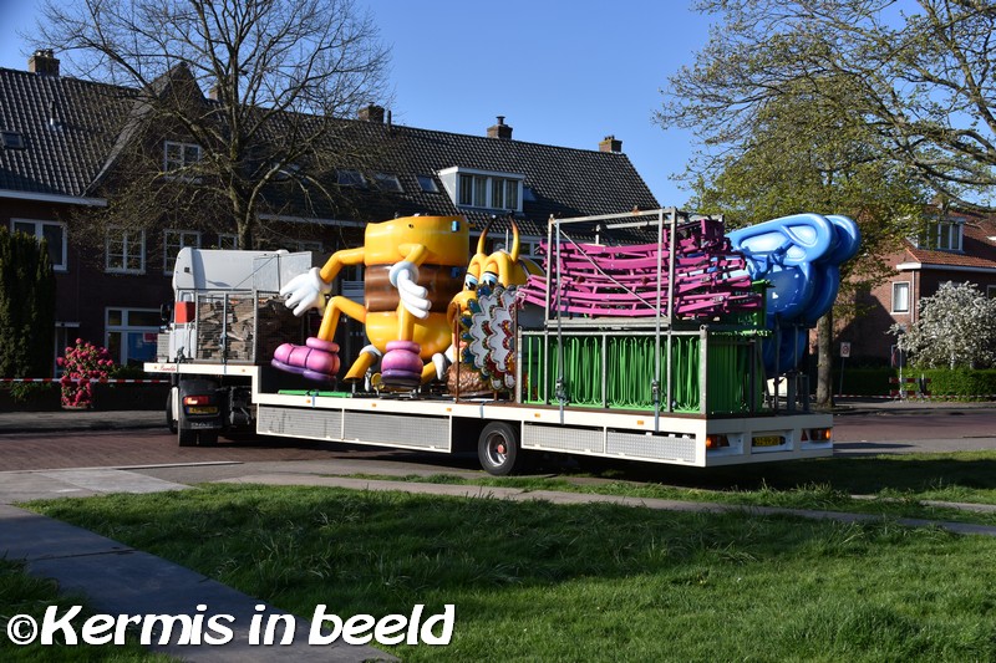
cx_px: 498
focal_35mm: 42
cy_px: 332
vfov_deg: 31.9
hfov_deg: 46.4
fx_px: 1162
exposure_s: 1/500
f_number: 8
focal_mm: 28
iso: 250
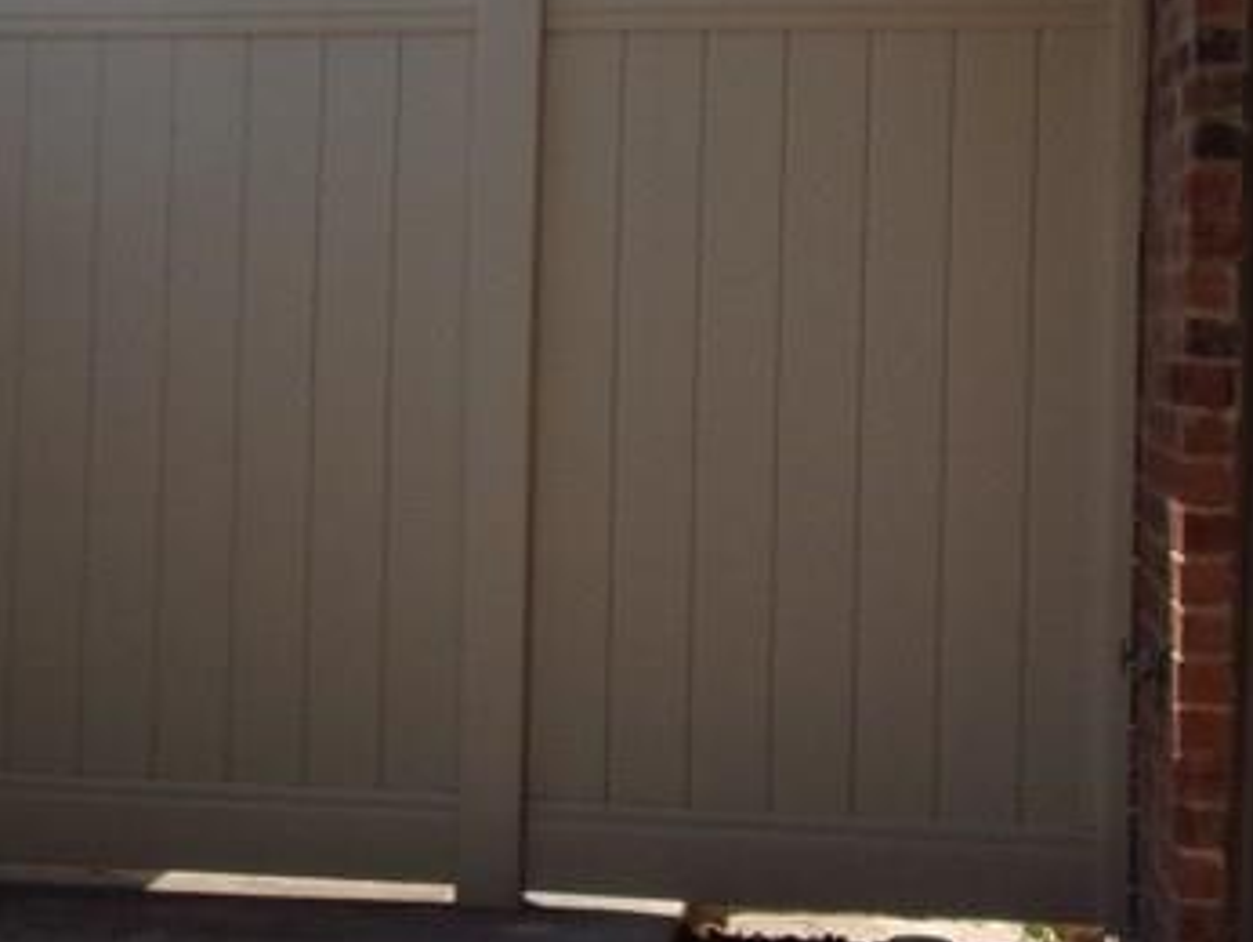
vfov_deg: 20.6
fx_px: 2572
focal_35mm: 71
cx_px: 199
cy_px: 261
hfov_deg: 26.7
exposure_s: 1/1300
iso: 80
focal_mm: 4.3
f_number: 3.3
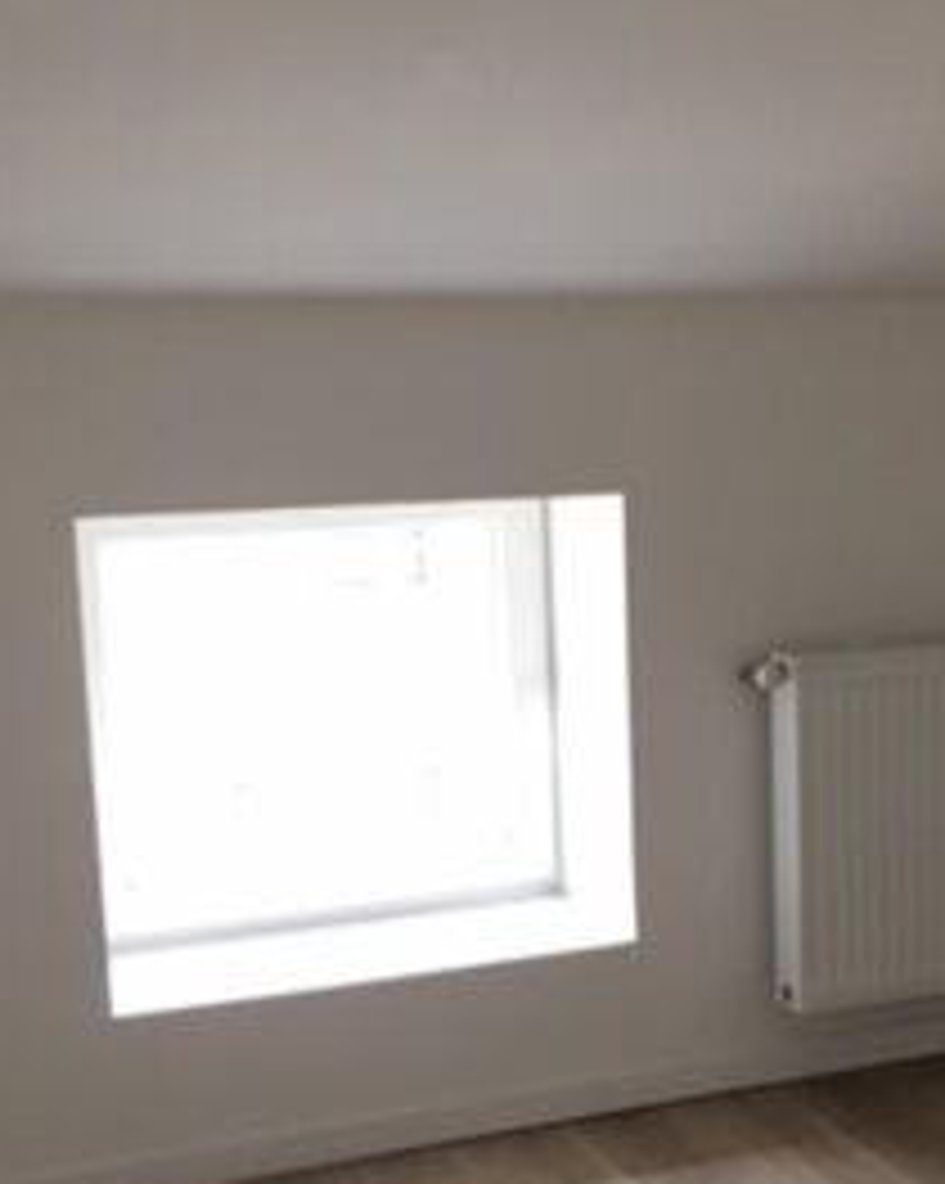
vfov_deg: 27.4
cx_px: 981
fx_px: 2415
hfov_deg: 21.3
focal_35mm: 69
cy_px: 783
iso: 64
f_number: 2.2
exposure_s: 1/33
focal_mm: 4.15
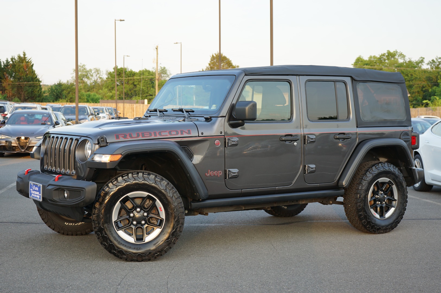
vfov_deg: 22.9
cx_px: 220
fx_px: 722
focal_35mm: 59
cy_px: 146
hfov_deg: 34.0
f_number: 5.6
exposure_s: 1/60
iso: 100
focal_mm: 59
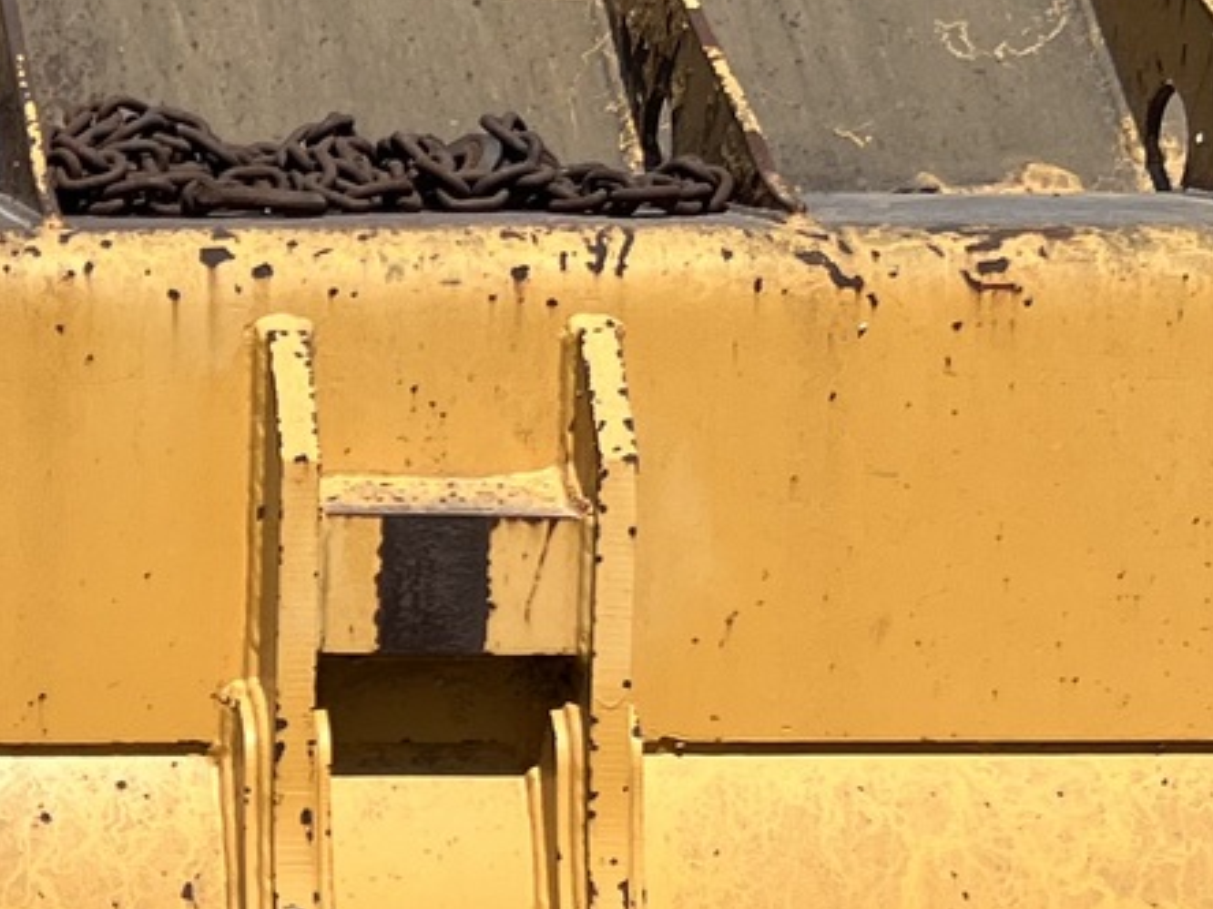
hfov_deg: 15.9
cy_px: 666
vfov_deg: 12.5
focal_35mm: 118
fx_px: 4135
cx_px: -355
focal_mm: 5.7
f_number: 1.5
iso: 50
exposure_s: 1/6579
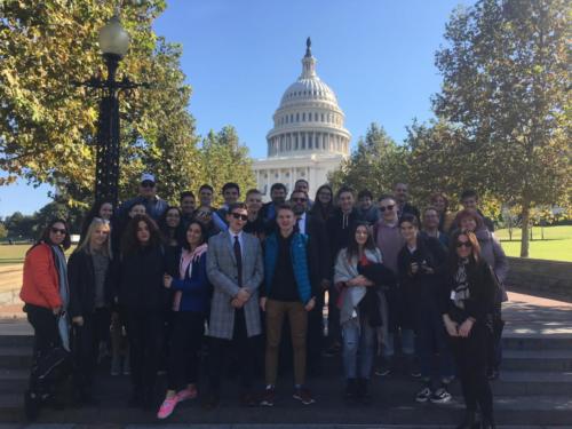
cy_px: 214
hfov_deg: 61.7
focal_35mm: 29
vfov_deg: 48.2
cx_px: 286
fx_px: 479
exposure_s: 1/801
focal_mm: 4.15
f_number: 2.2
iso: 25
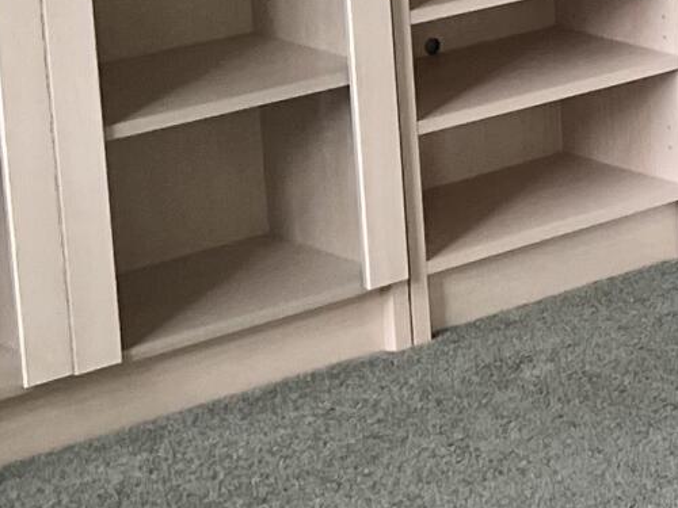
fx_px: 3055
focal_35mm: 156
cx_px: 1654
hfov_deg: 10.7
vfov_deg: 9.3
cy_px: -230
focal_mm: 5.7
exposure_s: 1/121
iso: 125
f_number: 1.5
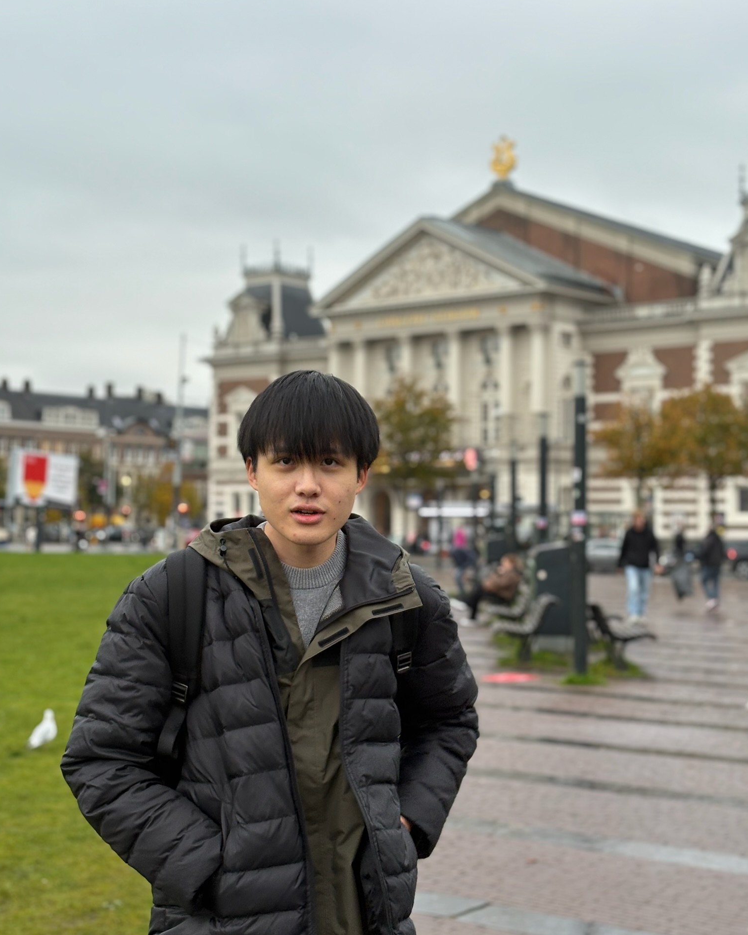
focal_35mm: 55
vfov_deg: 34.1
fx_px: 1522
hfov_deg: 27.6
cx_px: 374
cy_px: 460
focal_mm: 5.96
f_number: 1.6
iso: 50
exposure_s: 1/106
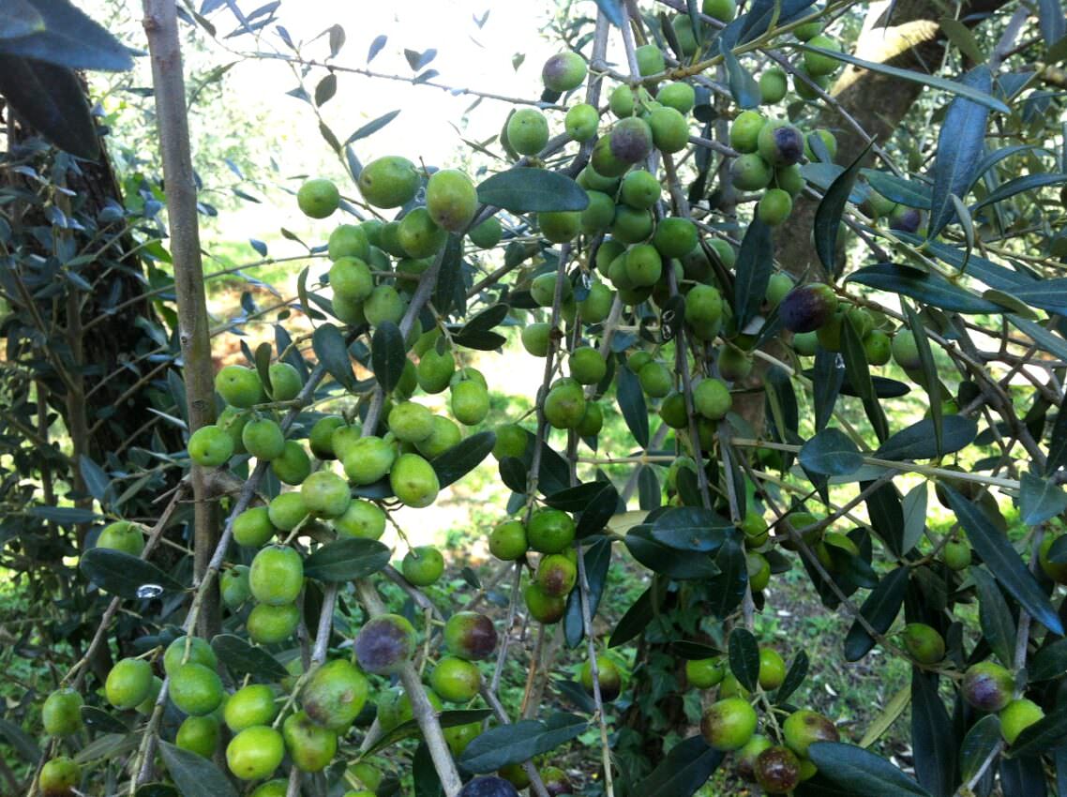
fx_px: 1077
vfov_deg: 40.6
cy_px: 398
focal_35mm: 35
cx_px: 534
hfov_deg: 52.7
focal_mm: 3.85
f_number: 2.8
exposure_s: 1/120
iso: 100
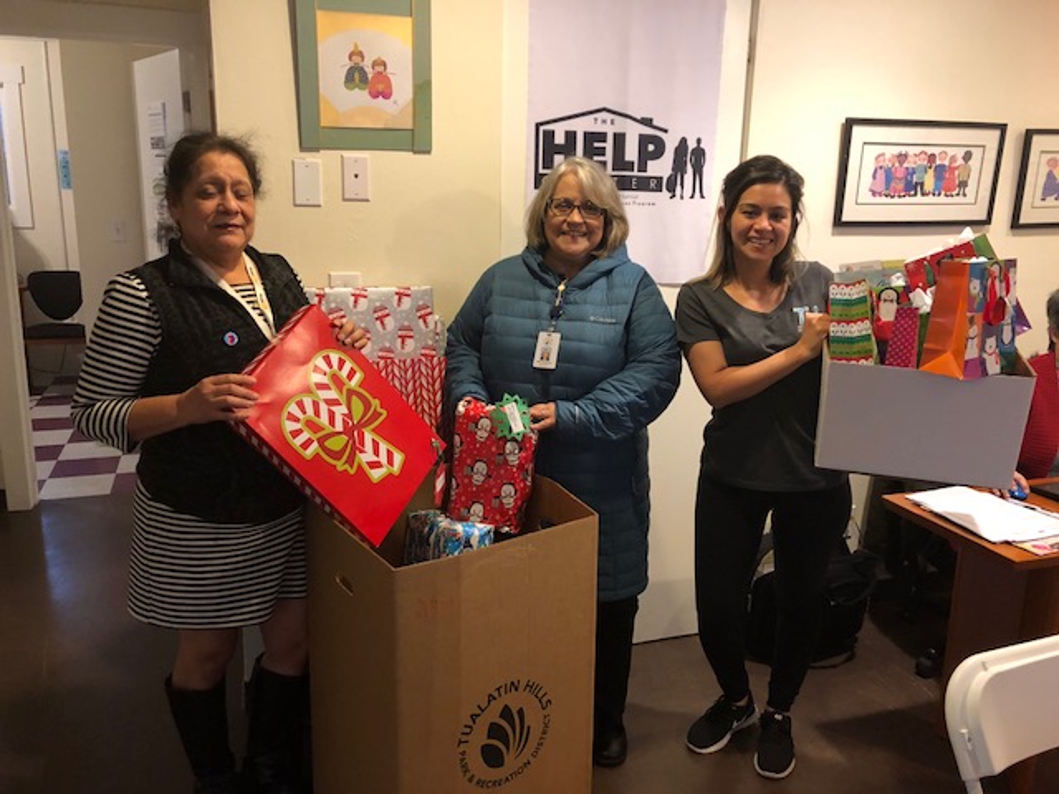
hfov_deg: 63.4
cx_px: 530
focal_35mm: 28
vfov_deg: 49.7
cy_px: 397
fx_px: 857
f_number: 1.8
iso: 100
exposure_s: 1/13
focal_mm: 3.99
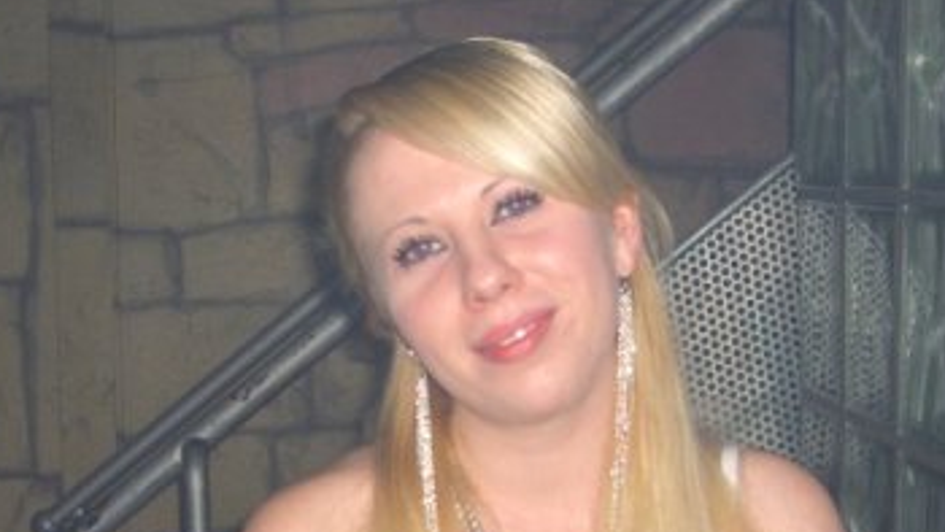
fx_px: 2155
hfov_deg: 24.7
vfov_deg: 14.0
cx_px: 472
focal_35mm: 86
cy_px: 446
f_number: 3.1
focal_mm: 9.5
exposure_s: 1/60
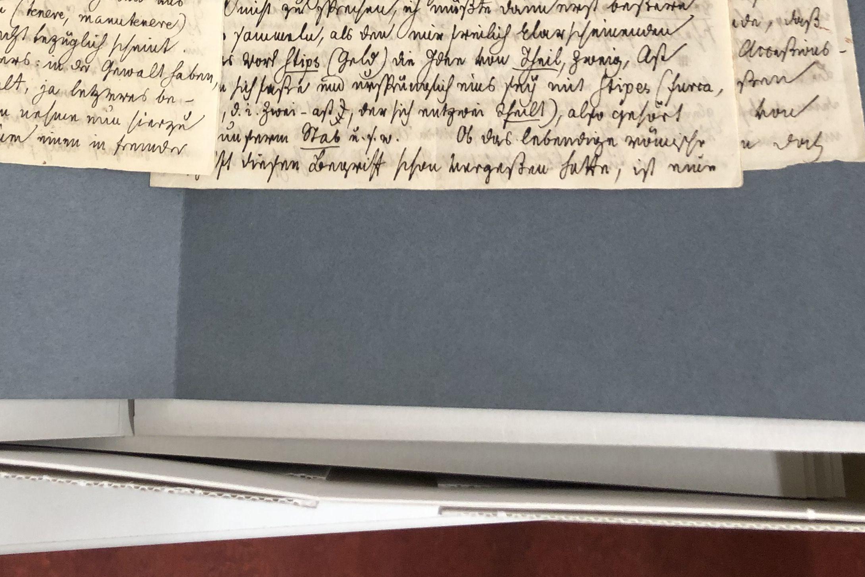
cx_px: 302
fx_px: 1298
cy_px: -153
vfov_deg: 22.6
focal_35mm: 54
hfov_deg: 36.6
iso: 32
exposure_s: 1/33
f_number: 1.8
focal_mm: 3.99
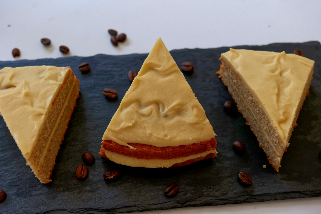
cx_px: 160
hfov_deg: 33.4
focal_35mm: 60
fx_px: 535
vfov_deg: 22.6
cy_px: 107
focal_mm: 60
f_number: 7.1
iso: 640
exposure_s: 1/80
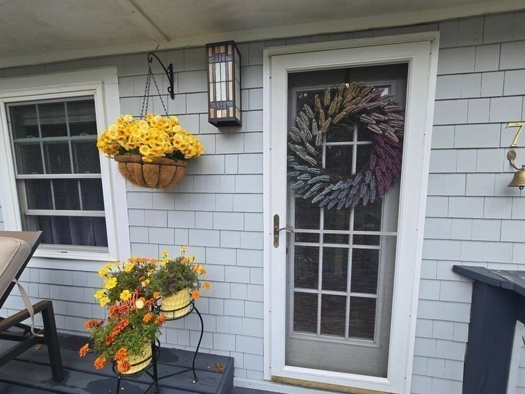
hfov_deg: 102.1
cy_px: 212
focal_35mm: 14
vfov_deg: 85.5
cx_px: 258
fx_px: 212
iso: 50
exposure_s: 1/153
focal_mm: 2.2
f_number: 2.2
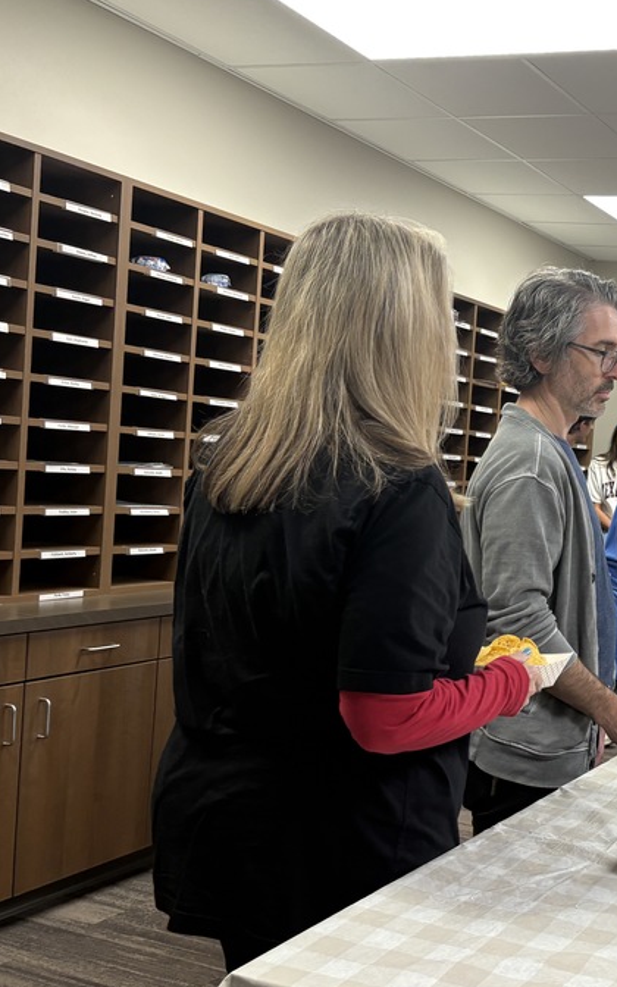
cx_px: 680
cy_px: 527
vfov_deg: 47.2
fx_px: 1130
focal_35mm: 42
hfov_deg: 27.8
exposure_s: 1/60
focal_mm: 5.96
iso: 125
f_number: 1.6
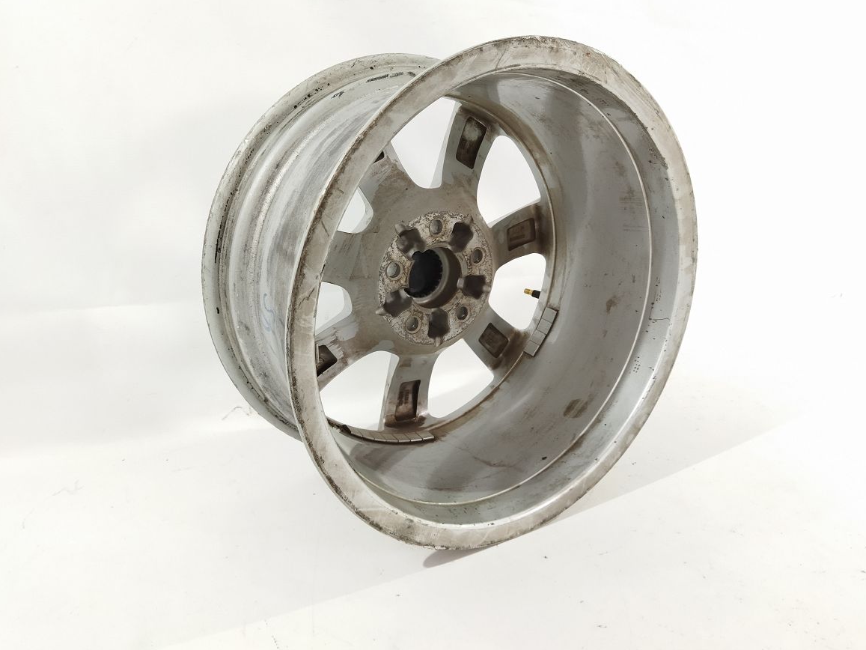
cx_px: 433
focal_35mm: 28
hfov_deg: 63.4
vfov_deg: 49.7
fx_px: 701
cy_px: 318
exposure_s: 1/50
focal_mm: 4.71
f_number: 1.79
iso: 278
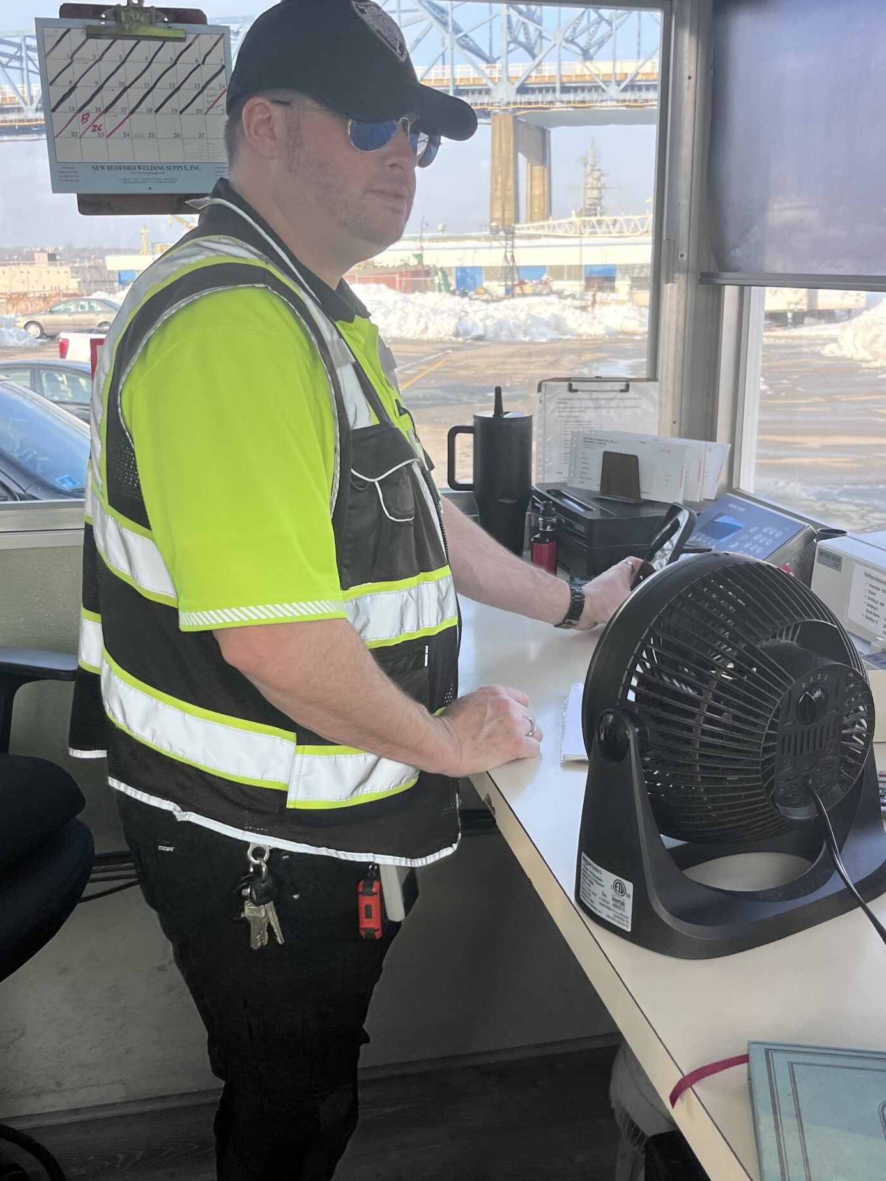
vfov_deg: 51.3
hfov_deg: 39.7
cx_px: 447
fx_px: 1228
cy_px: 552
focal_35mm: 36
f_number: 1.6
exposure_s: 1/577
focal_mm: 5.1
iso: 50
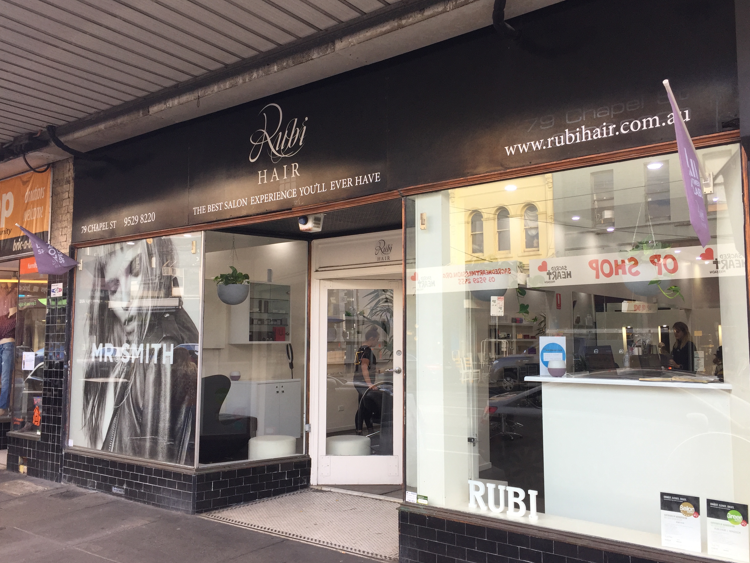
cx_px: 408
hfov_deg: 56.7
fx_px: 693
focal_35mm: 32
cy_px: 277
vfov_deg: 44.2
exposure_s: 1/100
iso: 32
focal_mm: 4.15
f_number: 2.2
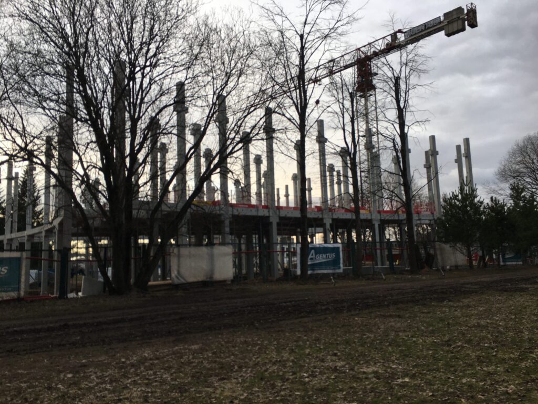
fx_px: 451
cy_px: 202
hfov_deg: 61.7
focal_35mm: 29
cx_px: 269
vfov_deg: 48.2
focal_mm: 4.15
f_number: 2.2
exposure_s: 1/264
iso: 25
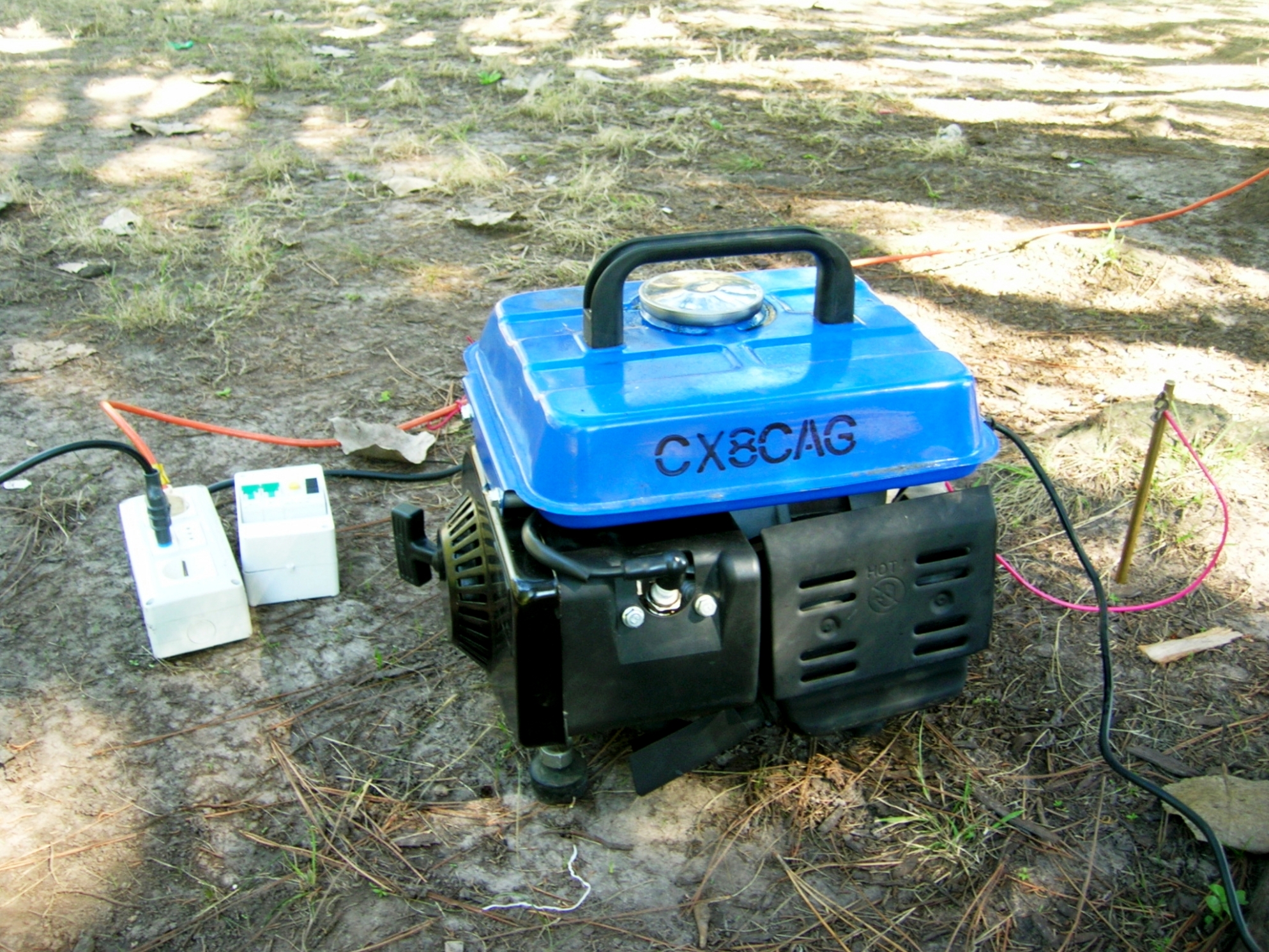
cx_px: 634
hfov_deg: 50.1
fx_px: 1356
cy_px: 476
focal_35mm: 37
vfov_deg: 38.7
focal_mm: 5.7
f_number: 2.8
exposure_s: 1/18.7
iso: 50
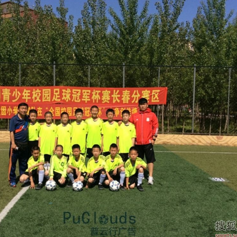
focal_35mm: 40
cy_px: 120
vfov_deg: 41.9
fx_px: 310
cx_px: 100
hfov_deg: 41.7
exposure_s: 1/1908
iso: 32
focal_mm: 3.3
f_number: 2.4
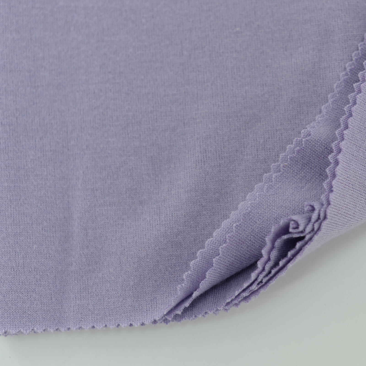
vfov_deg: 21.6
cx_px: 304
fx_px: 957
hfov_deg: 21.3
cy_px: 168
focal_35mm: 80
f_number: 3.5
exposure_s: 1/160
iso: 100
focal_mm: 50
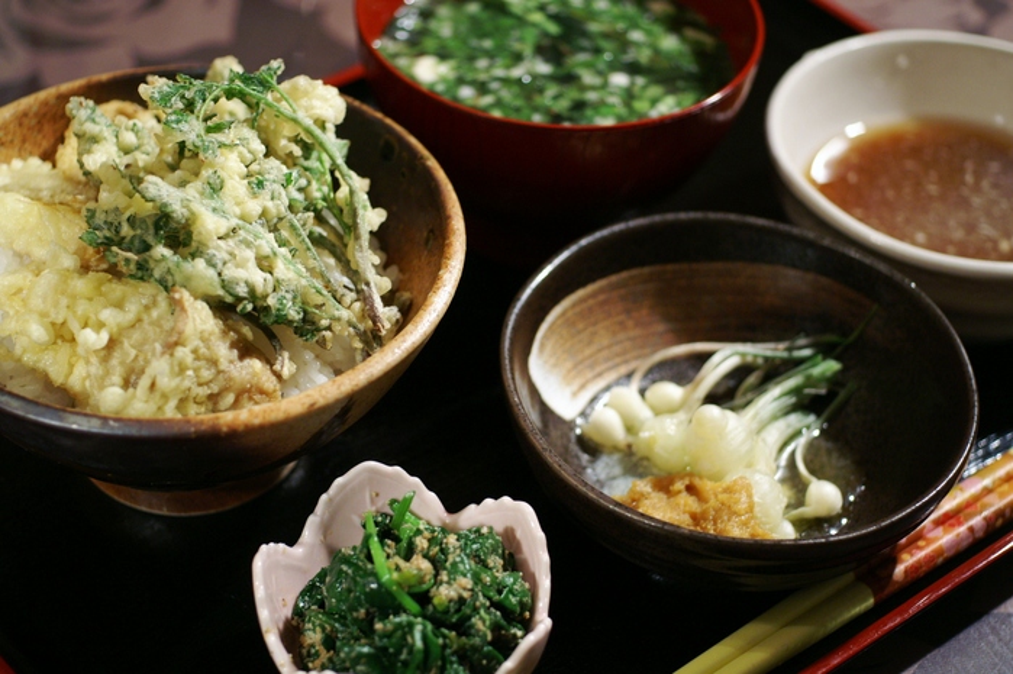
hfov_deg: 27.0
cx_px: 506
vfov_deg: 18.2
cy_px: 337
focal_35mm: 75
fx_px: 2109
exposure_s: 1/50
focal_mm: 50
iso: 400
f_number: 2.8
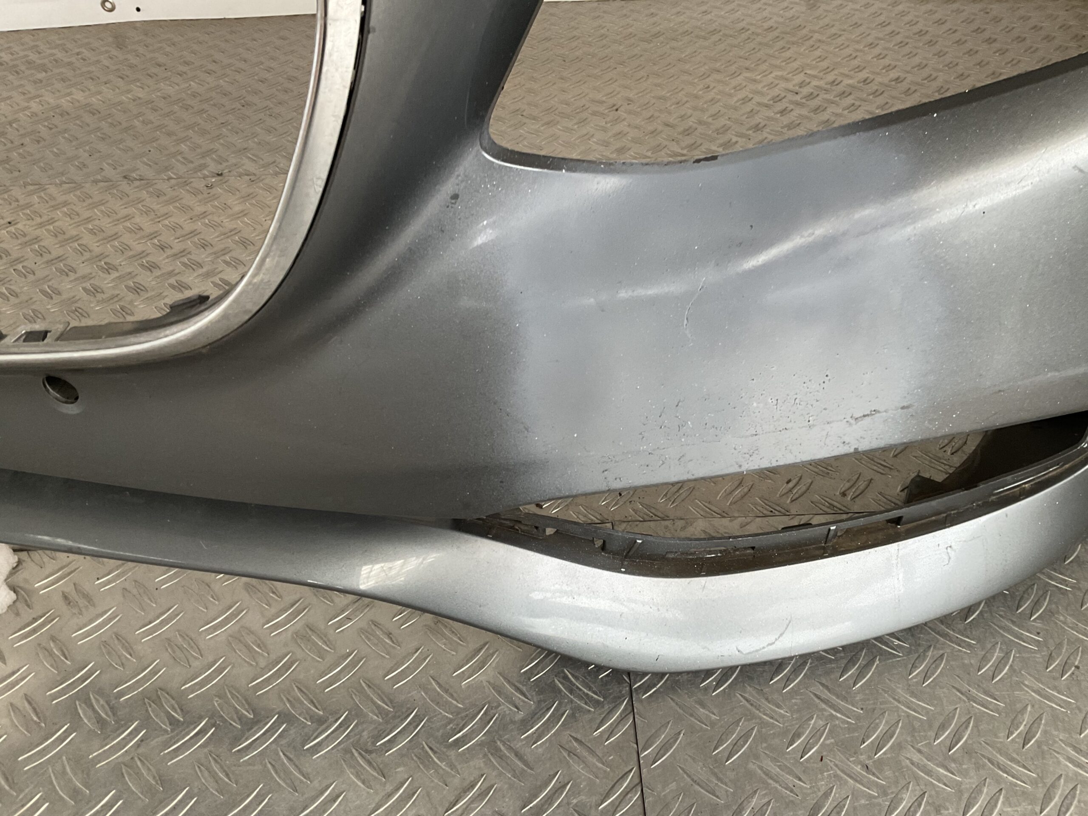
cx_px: 544
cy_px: 408
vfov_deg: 48.2
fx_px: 911
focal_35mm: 29
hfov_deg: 61.7
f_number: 1.8
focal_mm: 3
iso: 100
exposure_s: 1/50
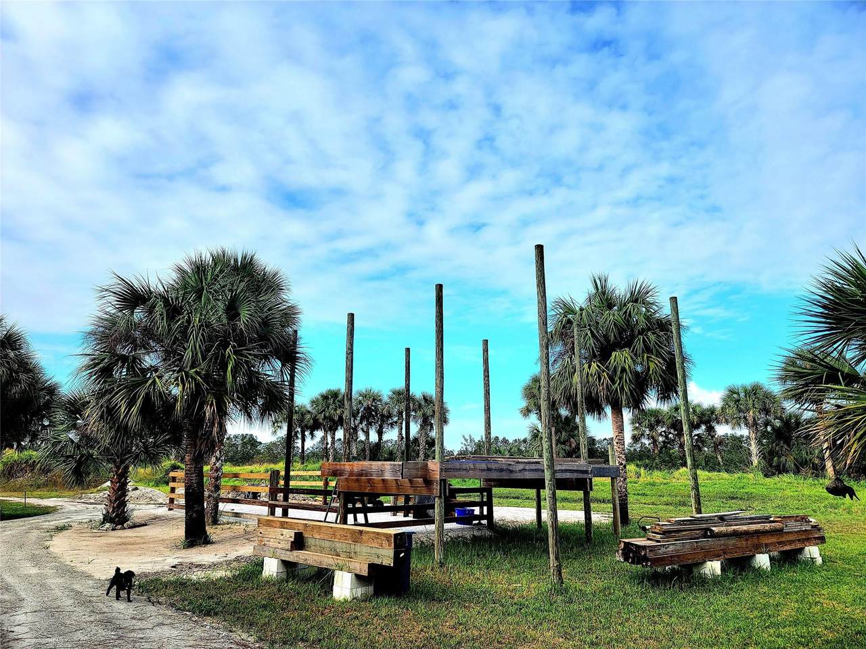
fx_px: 600
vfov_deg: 56.8
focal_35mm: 24
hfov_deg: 71.6
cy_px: 324
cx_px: 433
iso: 16
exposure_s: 1/833
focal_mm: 6.7
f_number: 1.8
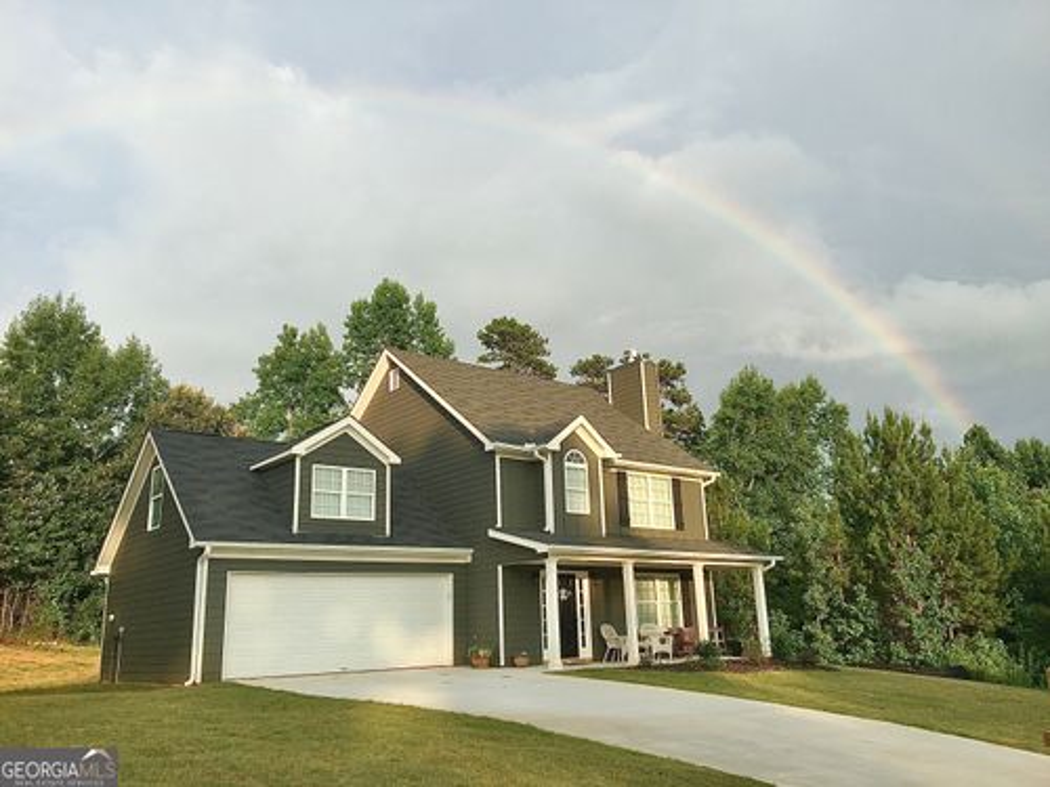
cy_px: 394
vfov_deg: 48.2
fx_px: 880
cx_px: 525
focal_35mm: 29
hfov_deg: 61.7
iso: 32
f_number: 2.2
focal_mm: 4.15
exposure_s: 1/760
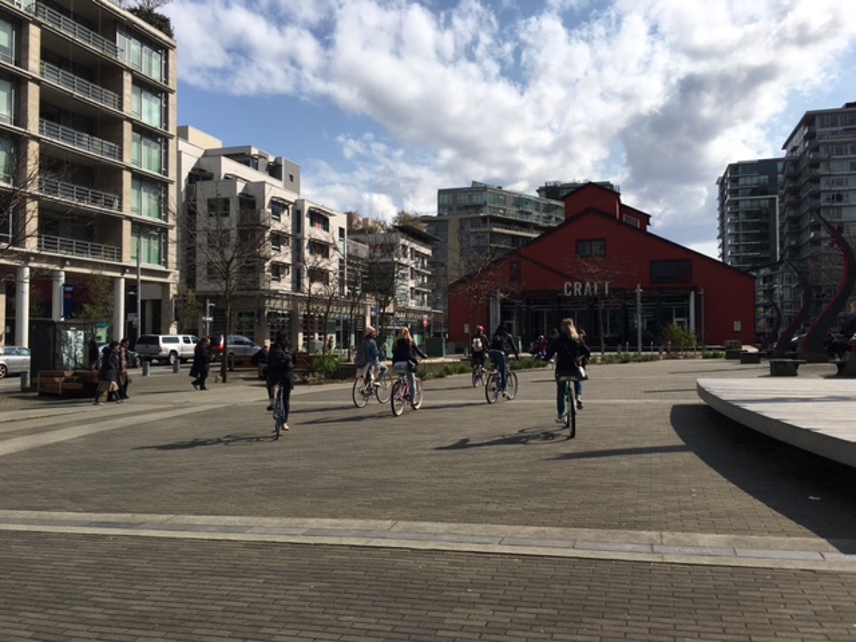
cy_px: 321
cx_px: 428
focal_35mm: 29
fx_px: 717
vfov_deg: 48.2
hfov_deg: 61.7
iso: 25
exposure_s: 1/2849
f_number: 2.2
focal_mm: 4.15
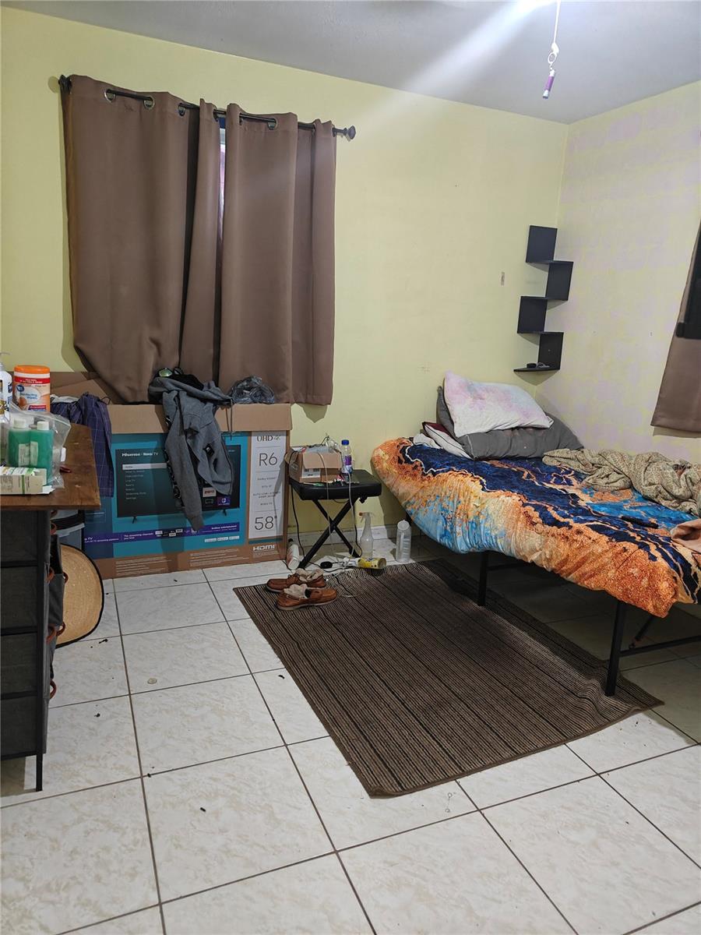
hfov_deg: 56.8
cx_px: 350
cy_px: 468
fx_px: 648
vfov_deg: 71.6
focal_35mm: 24
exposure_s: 1/40
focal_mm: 5.59
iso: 400
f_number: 1.4
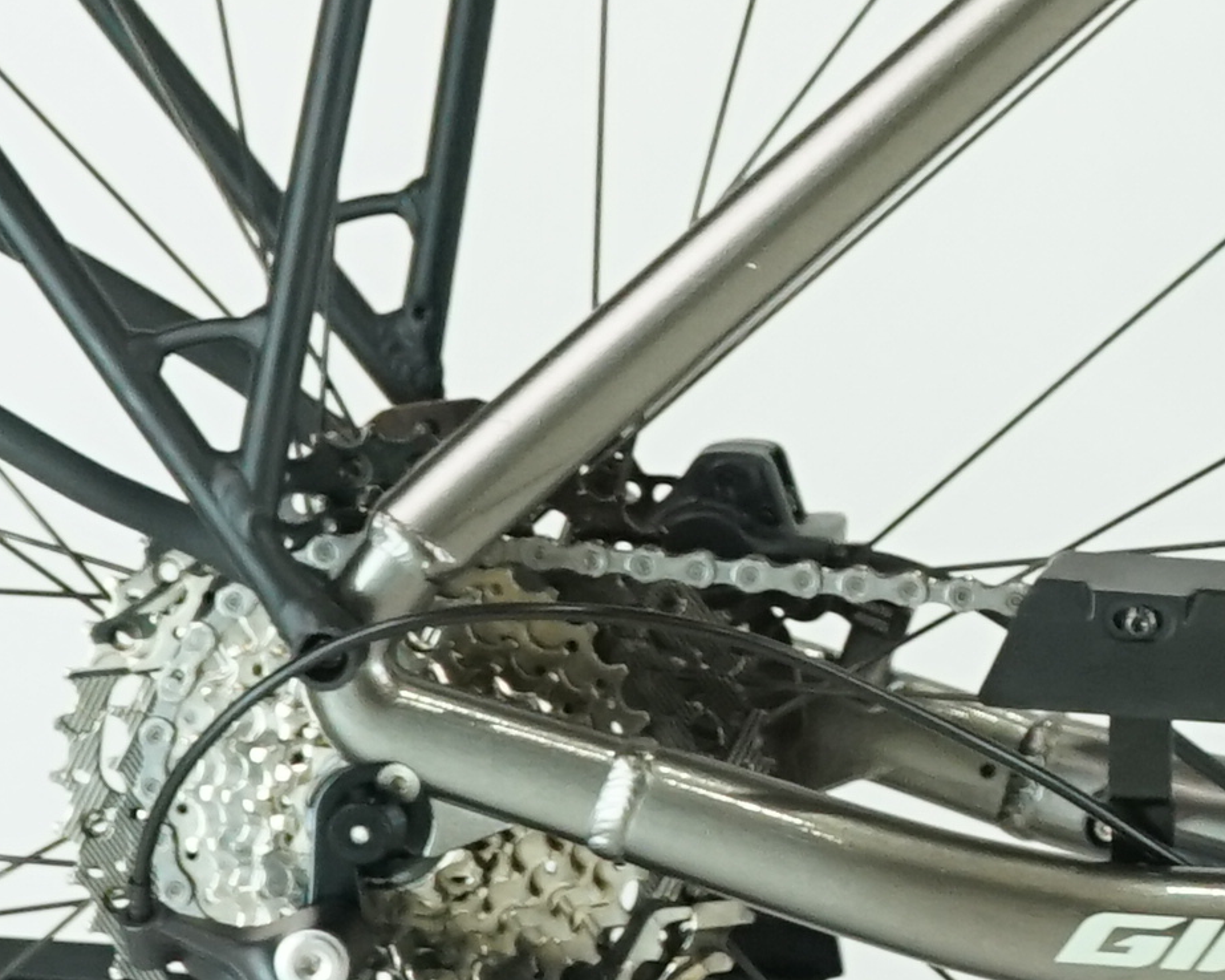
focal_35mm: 354
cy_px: -81
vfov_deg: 4.4
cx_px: 2767
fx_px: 12832
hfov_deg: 5.3
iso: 1600
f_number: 5.6
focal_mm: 58
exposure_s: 1/200
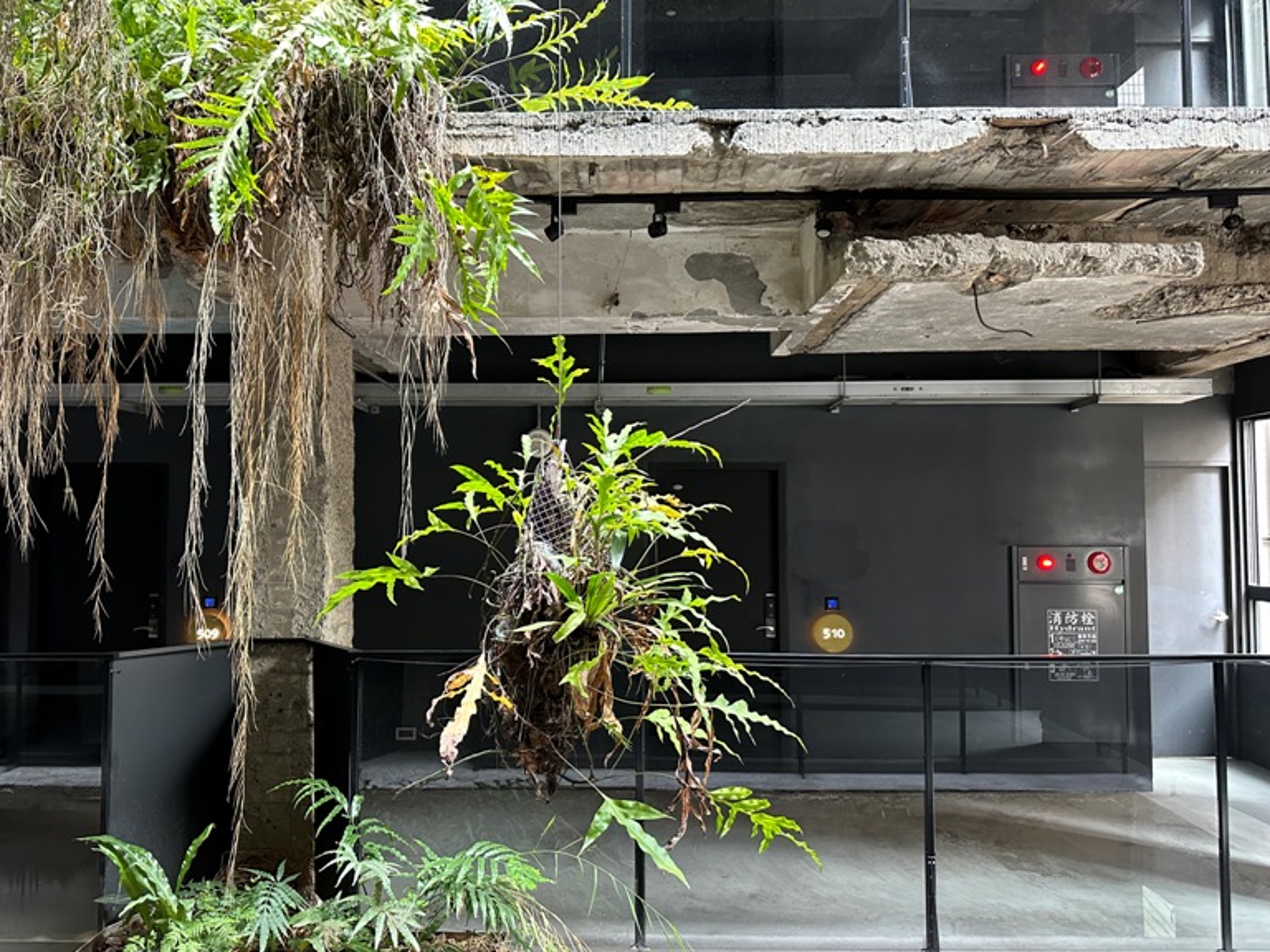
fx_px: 917
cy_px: 469
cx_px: 615
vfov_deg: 54.9
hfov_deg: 69.4
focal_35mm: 25
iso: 500
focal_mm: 6.86
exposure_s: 1/60
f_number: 1.78
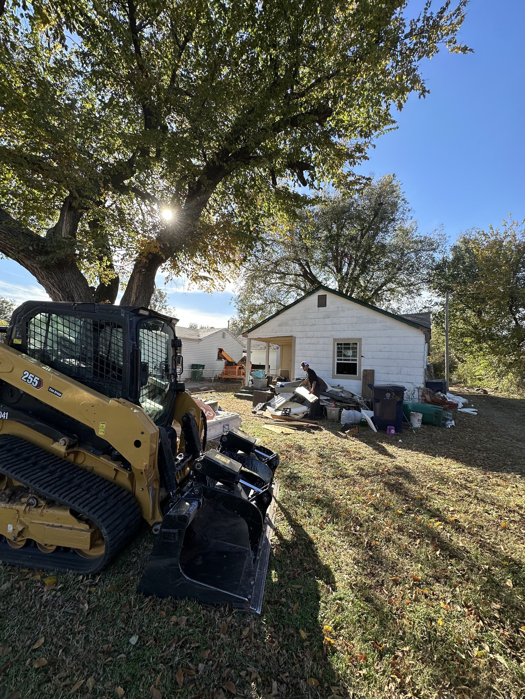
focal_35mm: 14
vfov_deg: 102.1
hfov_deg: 85.7
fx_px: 283
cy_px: 350
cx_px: 262
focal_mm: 2.22
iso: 40
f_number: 2.2
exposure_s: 1/729
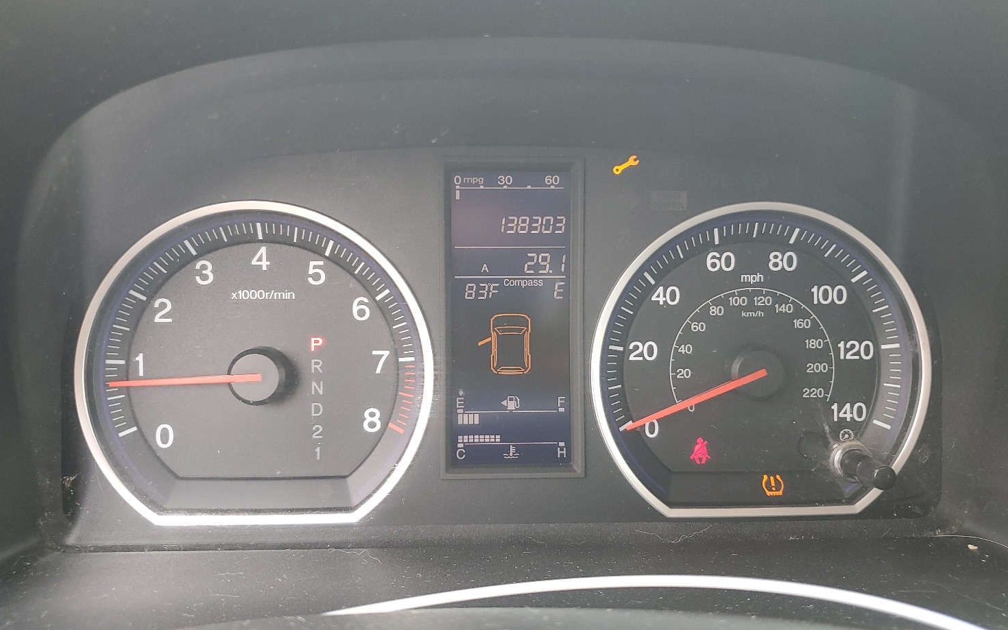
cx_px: 498
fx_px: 824
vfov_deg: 41.8
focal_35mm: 30
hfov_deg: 62.9
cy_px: 324
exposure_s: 1/120
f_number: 1.5
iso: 56
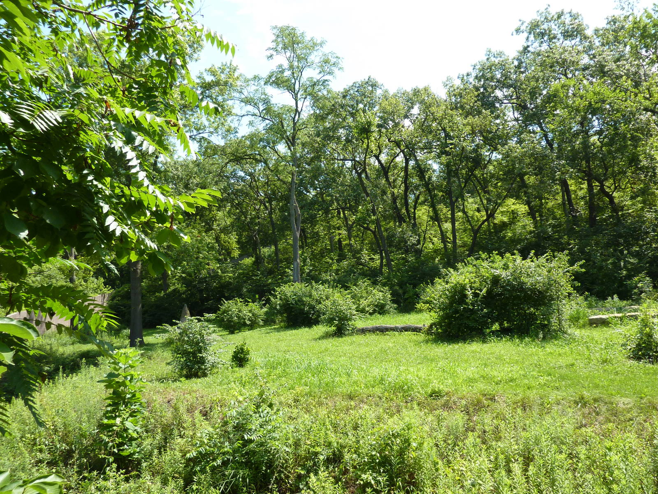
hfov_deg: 69.4
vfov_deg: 54.9
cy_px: 247
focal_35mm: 25
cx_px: 329
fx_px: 475
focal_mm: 4.1
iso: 125
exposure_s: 1/500
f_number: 3.3
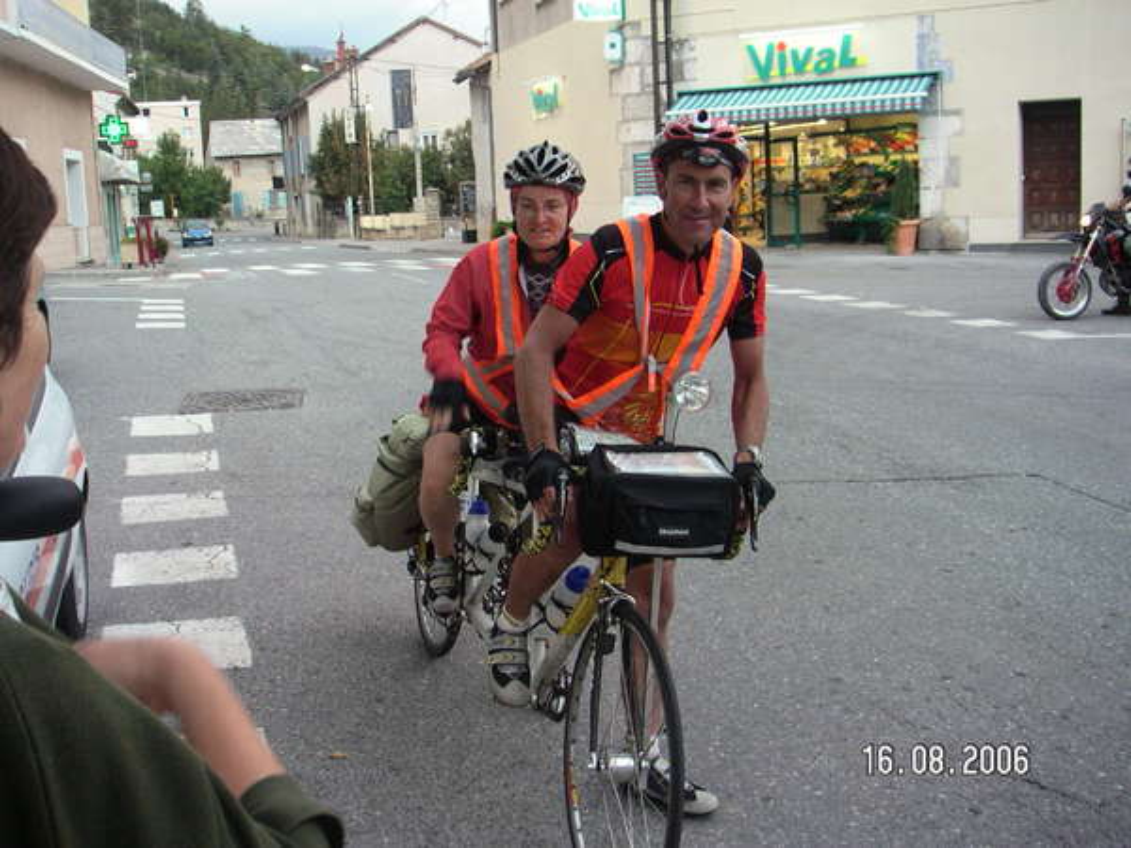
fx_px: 1242
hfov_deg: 49.0
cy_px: 424
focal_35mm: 38
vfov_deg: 37.7
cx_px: 566
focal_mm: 6
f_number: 2.8
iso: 70
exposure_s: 1/50
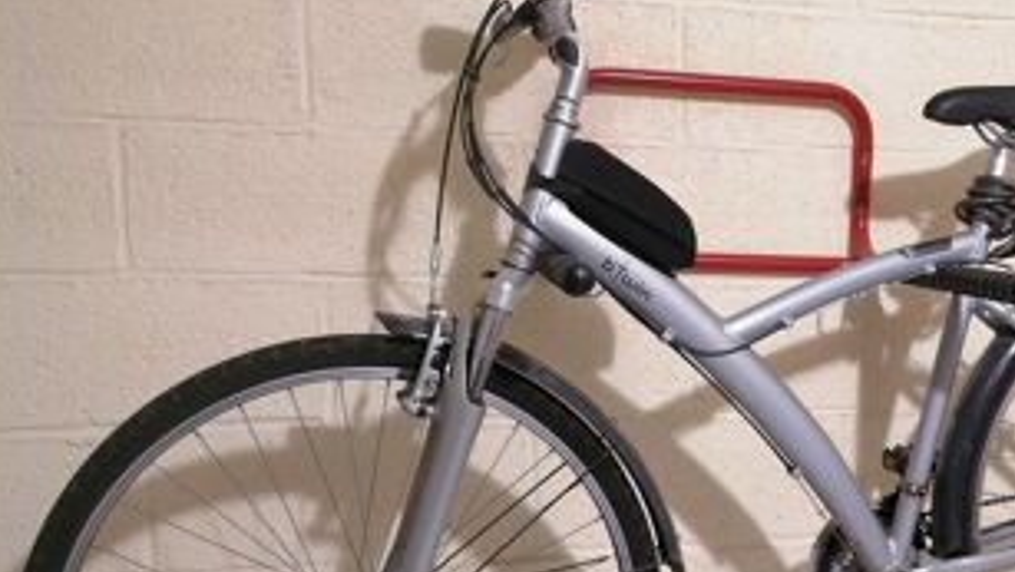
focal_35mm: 46
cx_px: 777
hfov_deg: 43.0
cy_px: 400
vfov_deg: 25.8
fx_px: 1239
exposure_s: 1/25
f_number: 1.8
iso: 500
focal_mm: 5.4
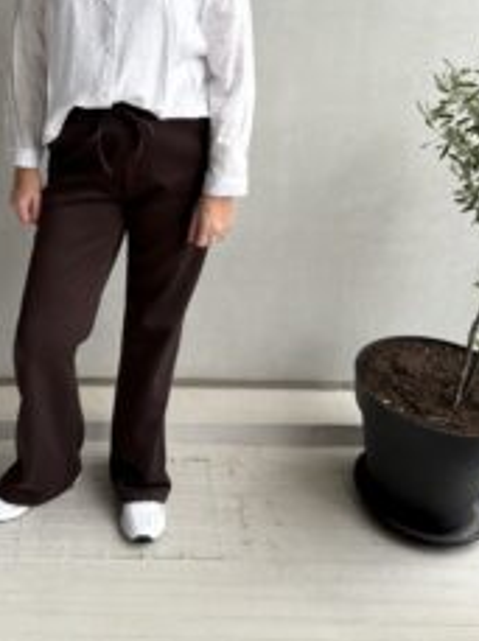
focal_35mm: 42
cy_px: 146
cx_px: 126
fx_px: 777
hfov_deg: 33.6
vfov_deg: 43.2
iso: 80
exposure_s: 1/405
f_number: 1.78
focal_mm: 6.76
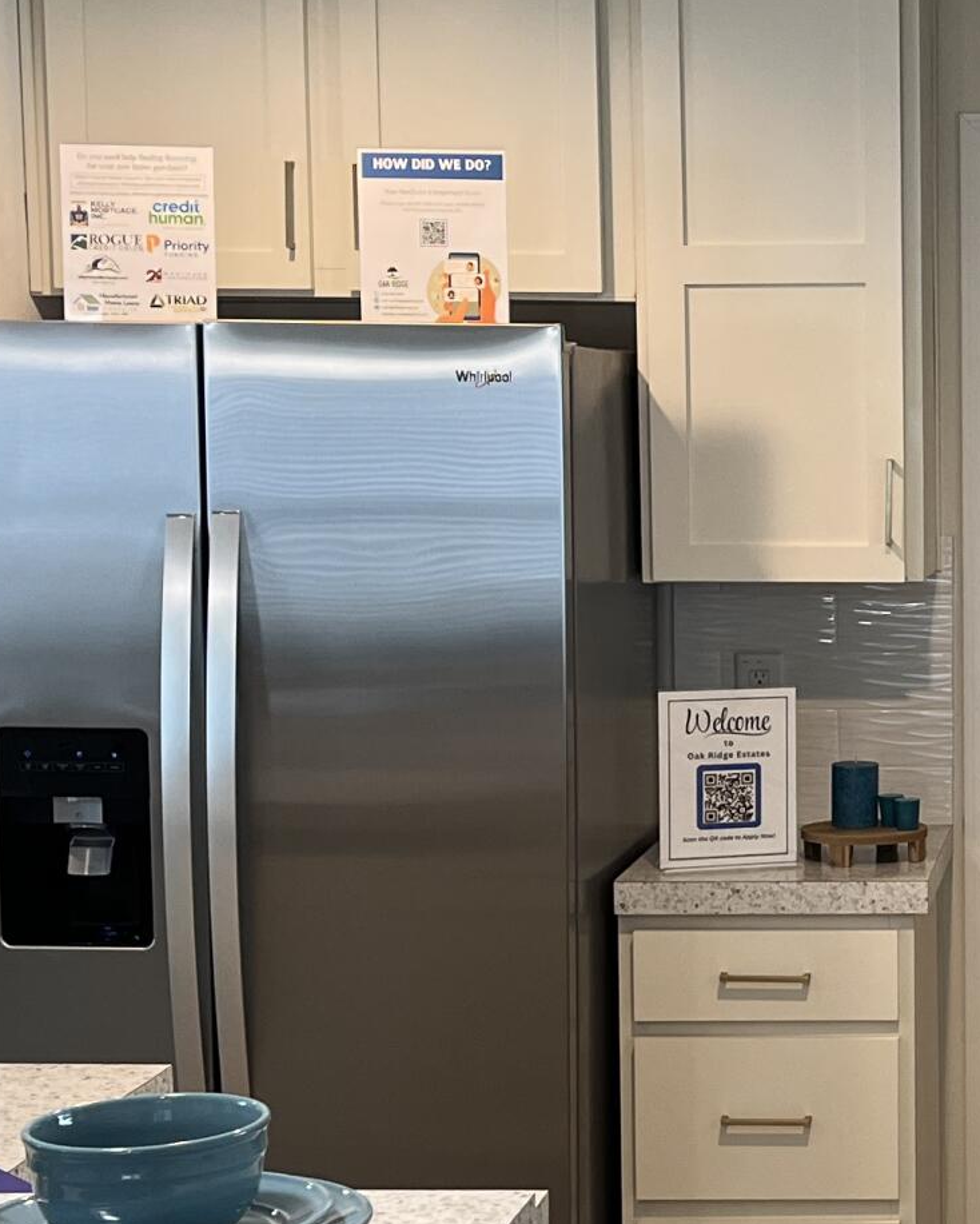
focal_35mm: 83
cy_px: 703
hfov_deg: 17.7
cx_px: 1152
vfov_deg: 23.0
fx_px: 3008
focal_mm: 5.1
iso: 125
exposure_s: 1/120
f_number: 1.6
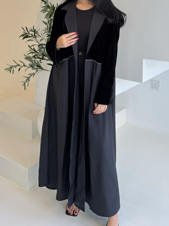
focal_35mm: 24
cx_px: 84
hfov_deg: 56.8
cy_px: 113
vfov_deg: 71.6
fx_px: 156
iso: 50
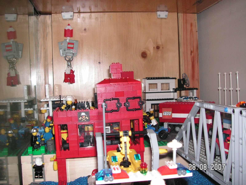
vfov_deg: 37.7
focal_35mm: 38
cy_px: 92
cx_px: 123
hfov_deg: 49.0
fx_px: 270
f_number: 3.3
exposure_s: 1/45
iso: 160
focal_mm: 6.3
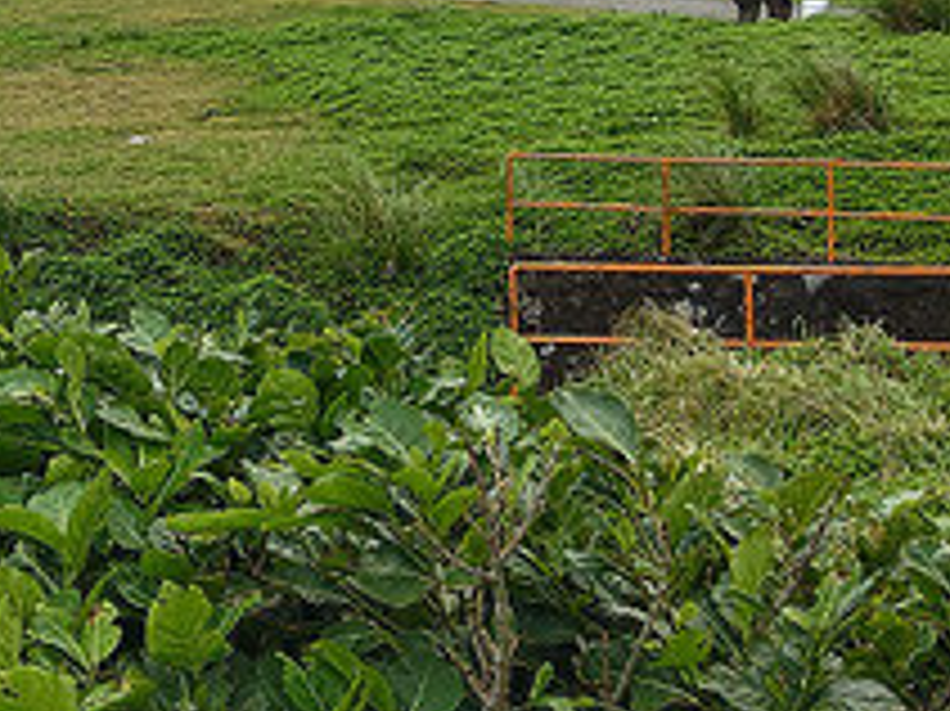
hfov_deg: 23.4
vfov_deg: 18.4
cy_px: -130
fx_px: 2085
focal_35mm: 76
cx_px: -194
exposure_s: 1/1789
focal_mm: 3.87
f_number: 2
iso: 101
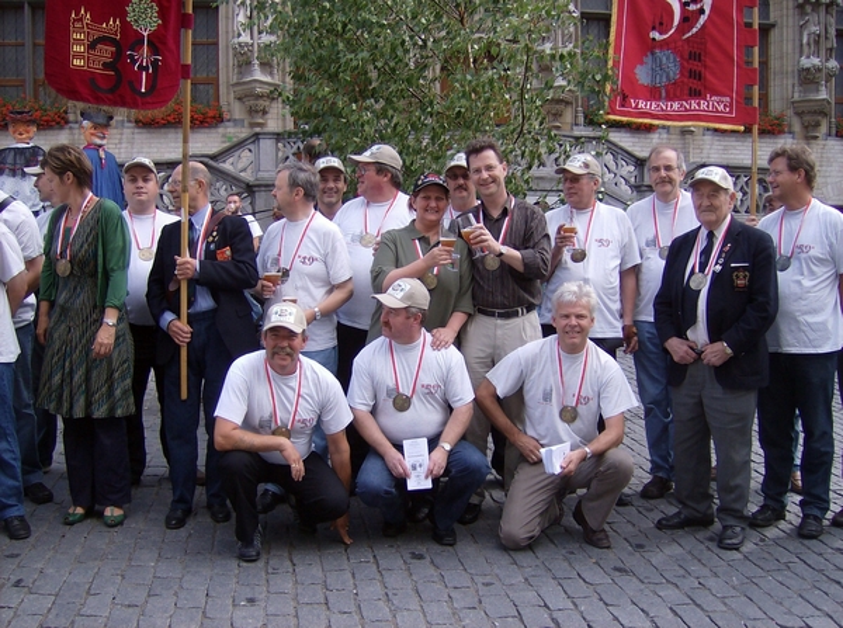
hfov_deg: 51.5
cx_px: 422
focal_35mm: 36
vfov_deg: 39.5
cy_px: 314
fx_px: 875
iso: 100
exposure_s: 1/334
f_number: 2.8
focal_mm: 6
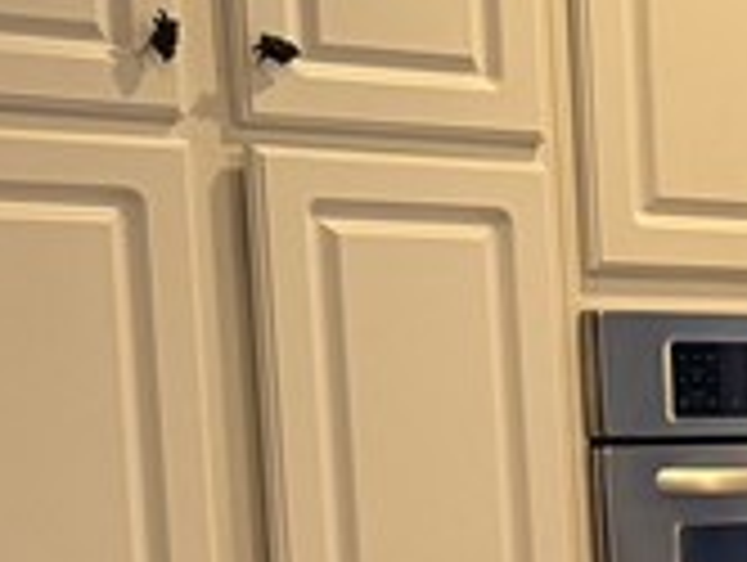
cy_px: 715
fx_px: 3198
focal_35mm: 148
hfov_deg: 10.5
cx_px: 2043
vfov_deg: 9.9
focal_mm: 6.76
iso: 200
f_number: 1.78
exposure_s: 1/120
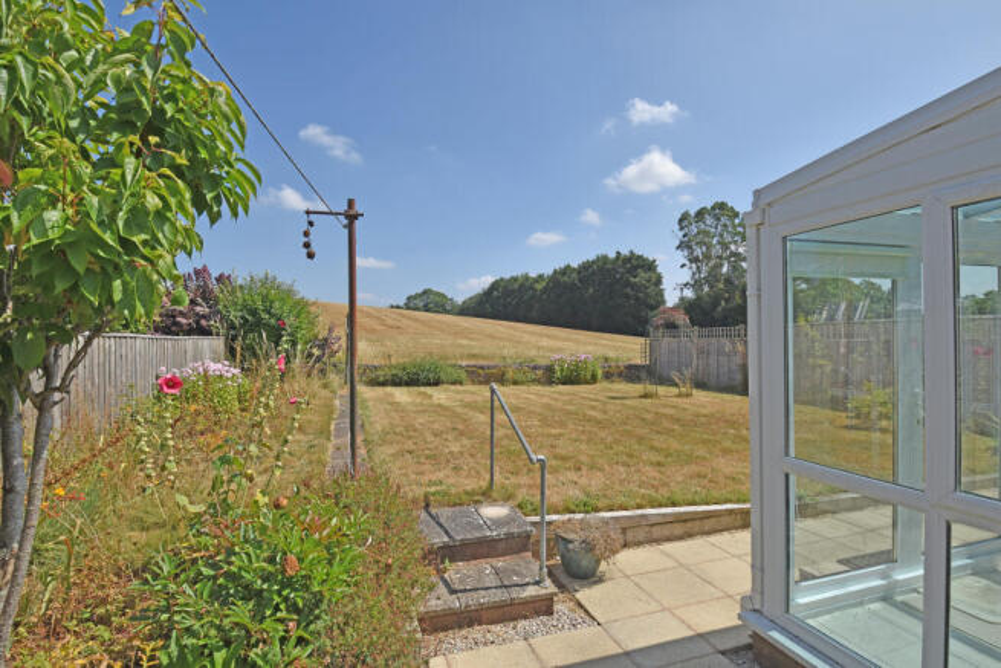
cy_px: 334
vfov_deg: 67.4
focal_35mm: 18
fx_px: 501
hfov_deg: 90.0
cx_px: 500
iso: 100
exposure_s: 1/250
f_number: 8
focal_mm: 12
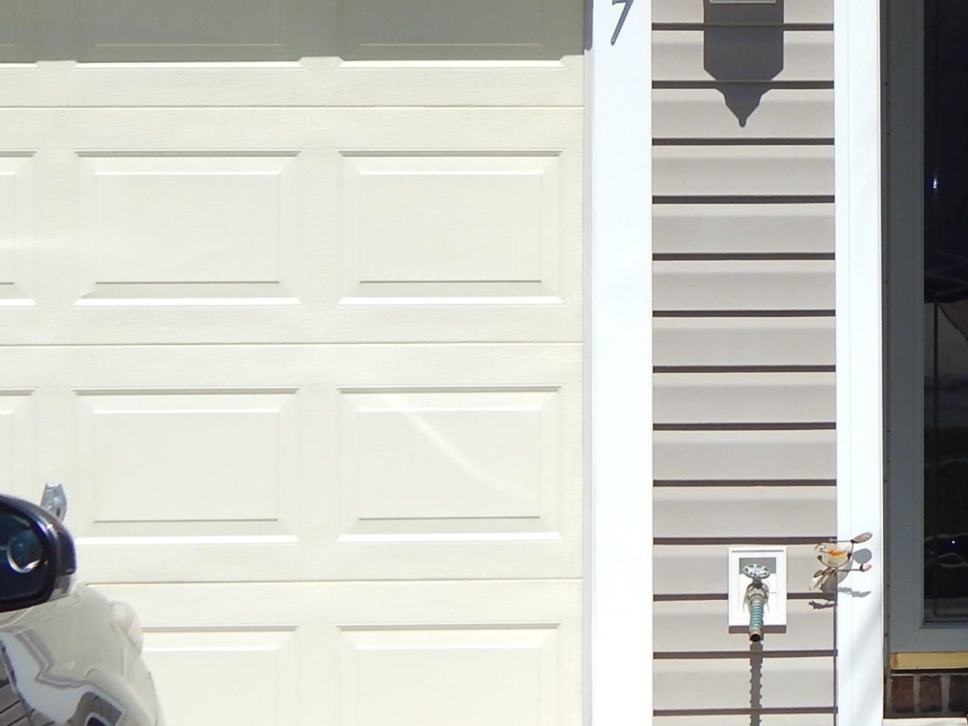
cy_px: 191
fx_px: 3188
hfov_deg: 16.8
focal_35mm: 114
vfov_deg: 13.0
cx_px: 1028
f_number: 7.4
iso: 125
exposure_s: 1/400
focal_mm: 8.6
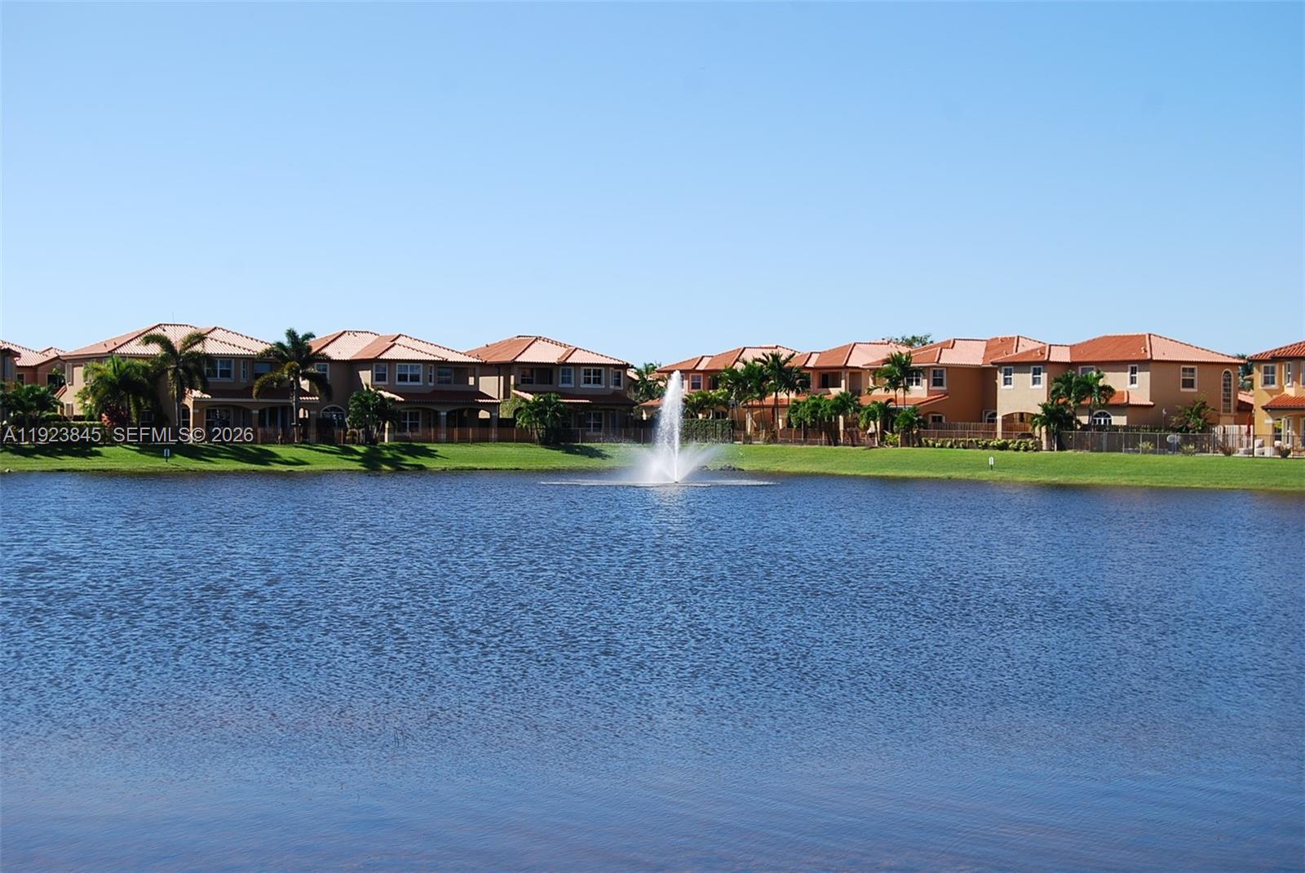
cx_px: 652
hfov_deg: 35.0
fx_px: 2068
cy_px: 436
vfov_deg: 23.8
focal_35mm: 57
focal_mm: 38
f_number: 8
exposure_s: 1/250
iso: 100
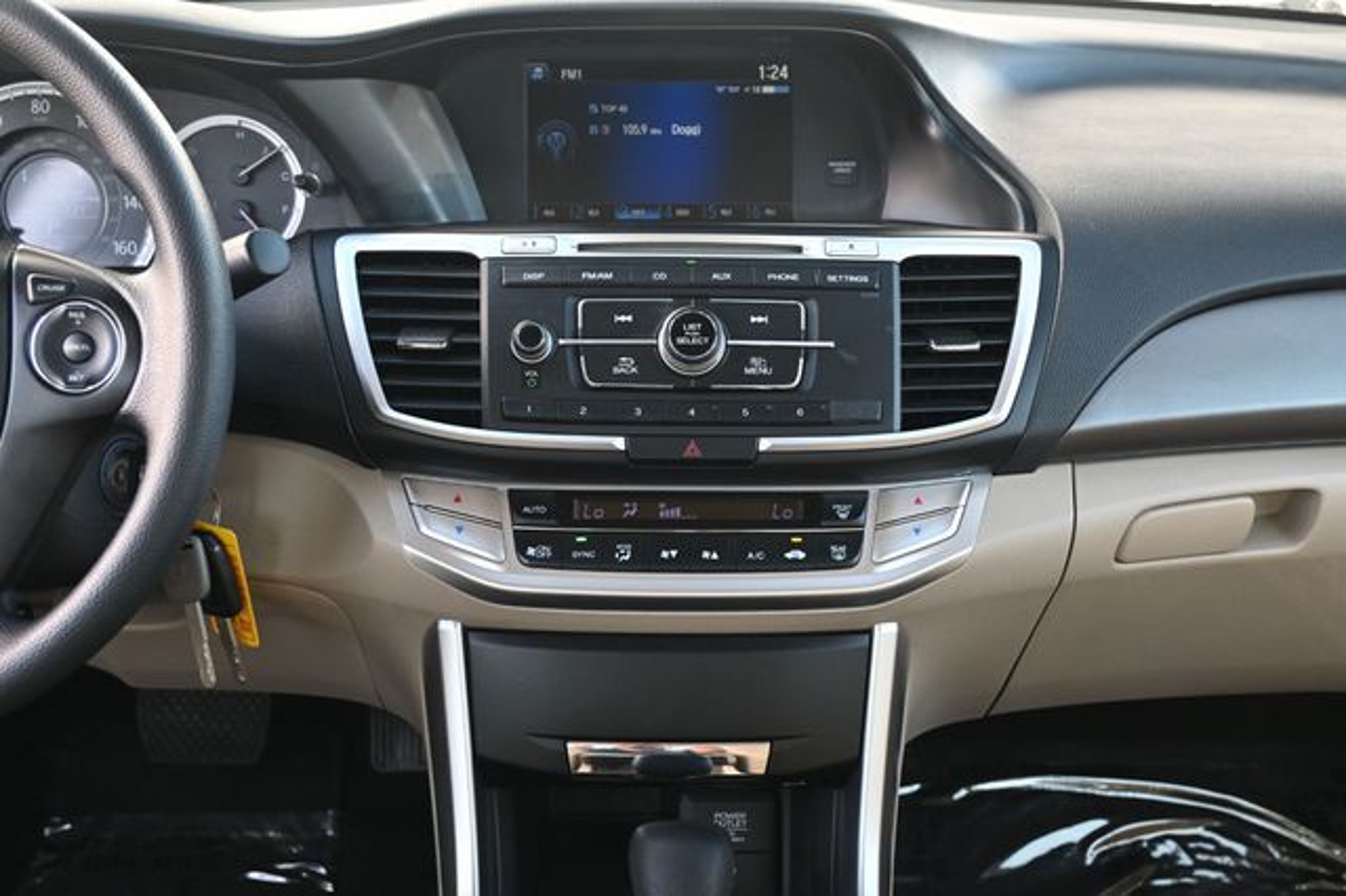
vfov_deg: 31.9
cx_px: 673
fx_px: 1569
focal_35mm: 42
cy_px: 448
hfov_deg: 46.4
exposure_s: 1/125
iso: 720
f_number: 4.5
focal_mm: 28
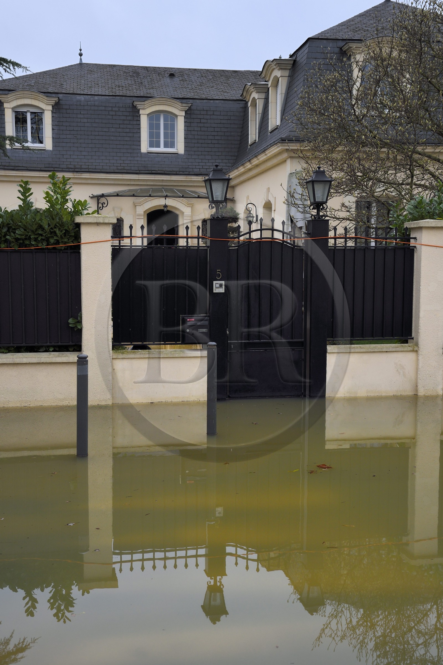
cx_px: 222
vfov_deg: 42.7
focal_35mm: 46
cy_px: 332
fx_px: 849
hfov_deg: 29.2
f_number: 8
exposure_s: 1/200
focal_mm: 46
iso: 400
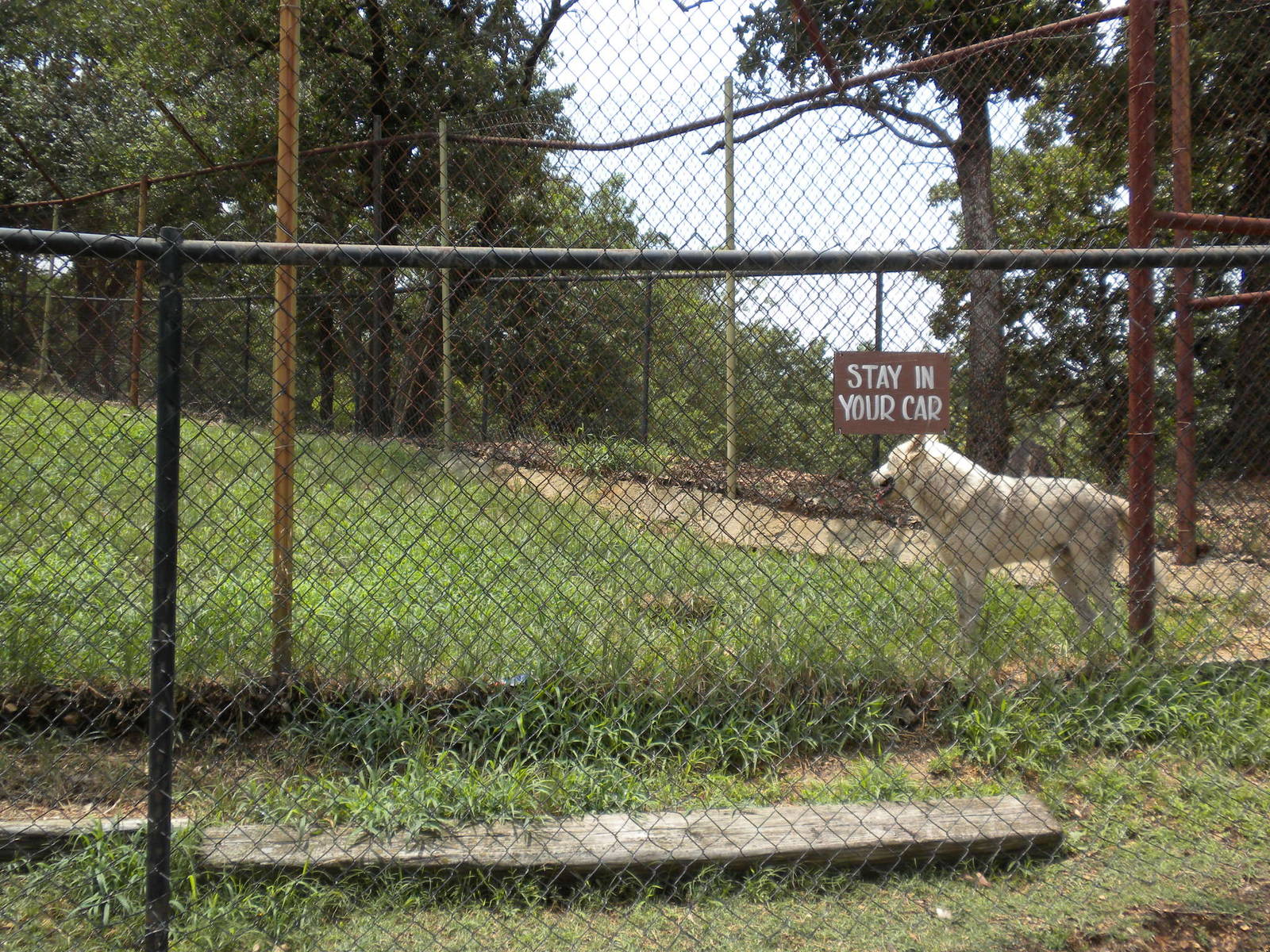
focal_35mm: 37
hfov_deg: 50.1
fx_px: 1357
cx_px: 635
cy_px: 476
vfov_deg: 38.7
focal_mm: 6.6
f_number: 3.5
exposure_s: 1/462
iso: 64
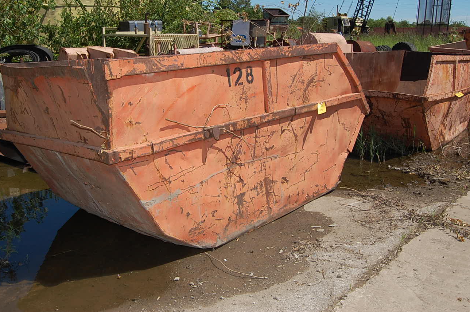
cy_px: 131
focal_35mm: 35
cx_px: 217
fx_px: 457
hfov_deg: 54.4
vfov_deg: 37.7
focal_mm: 20
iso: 200
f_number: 10
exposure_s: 1/320
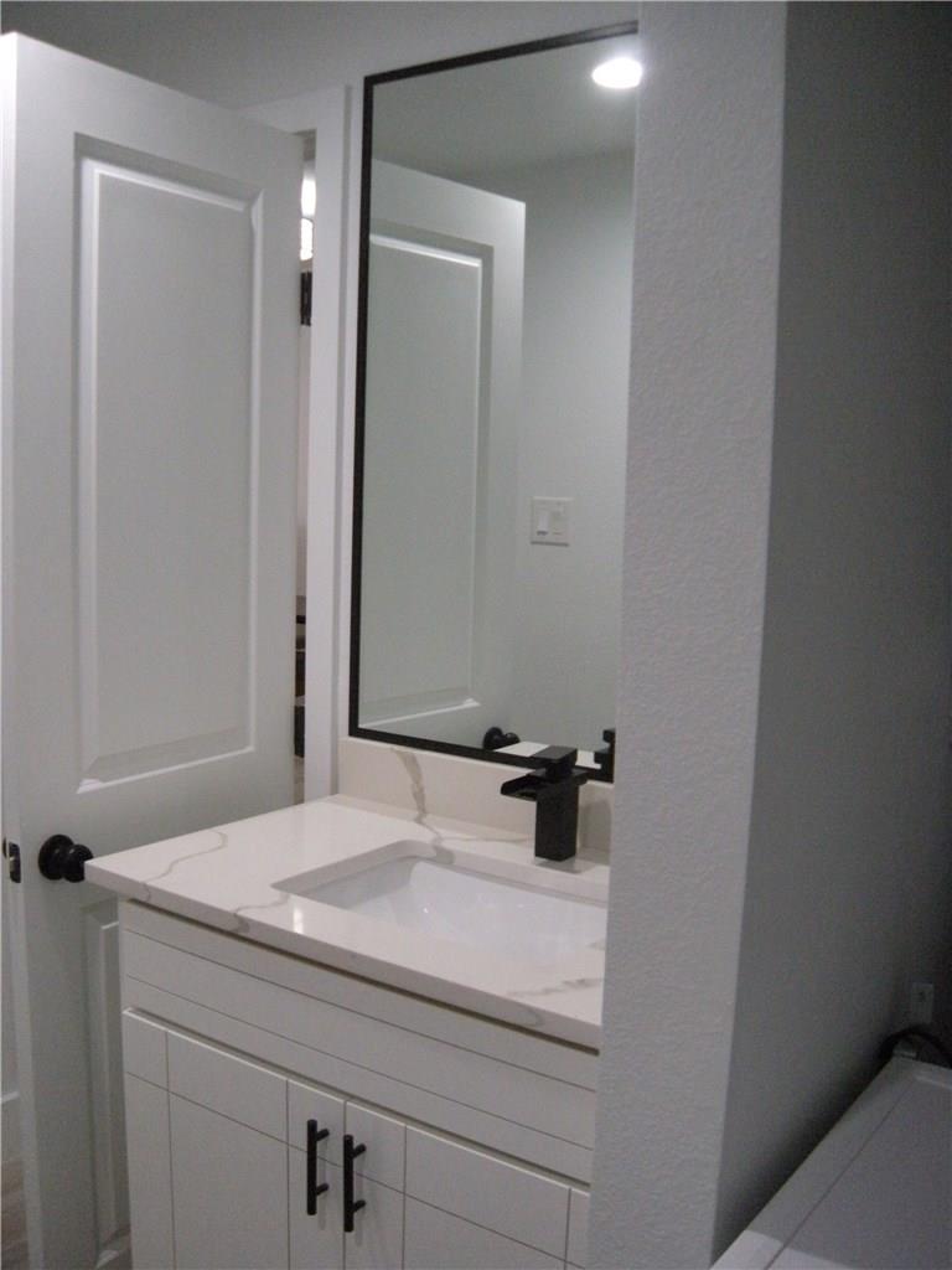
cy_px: 635
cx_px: 476
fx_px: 1283
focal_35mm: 35
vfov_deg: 52.6
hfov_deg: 40.7
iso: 400
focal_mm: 5.9
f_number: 3.8
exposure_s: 1/53
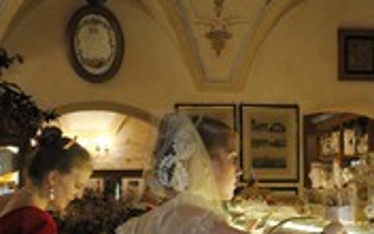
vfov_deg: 14.8
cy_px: 294
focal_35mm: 85
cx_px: 302
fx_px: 866
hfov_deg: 24.0
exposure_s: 1/25
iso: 800
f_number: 4.5
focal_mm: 35
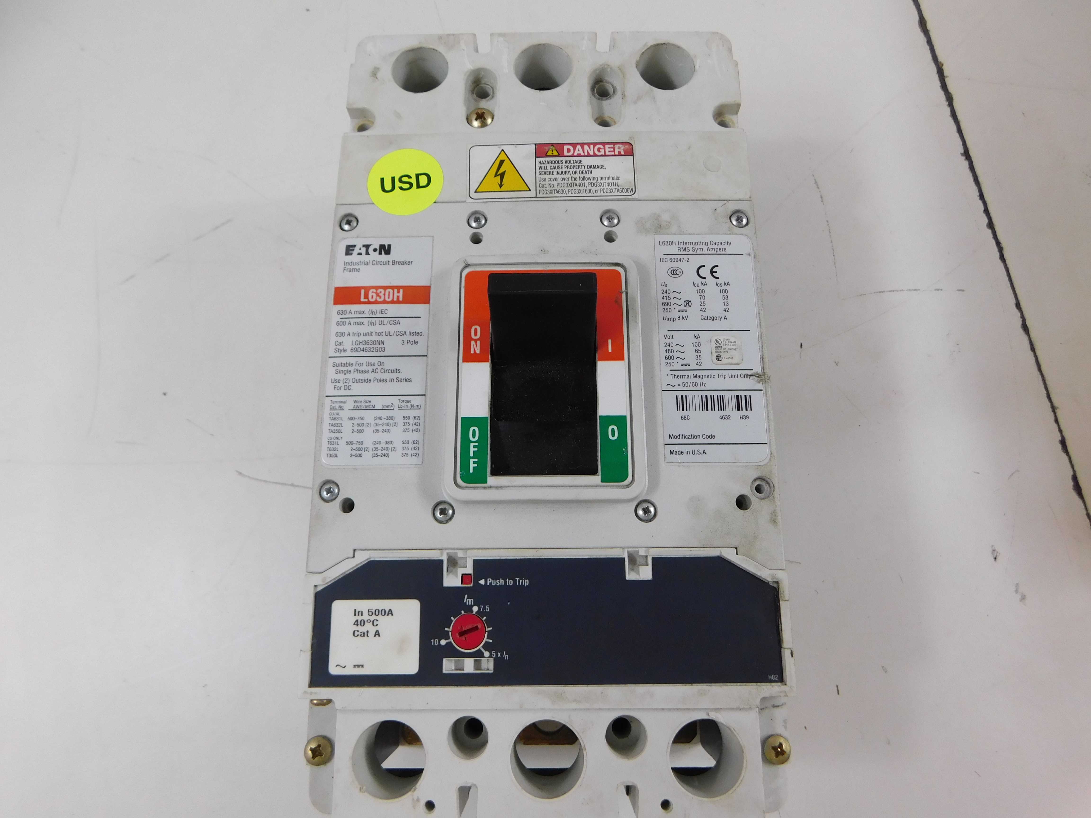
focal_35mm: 23
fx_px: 725
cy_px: 409
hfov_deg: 73.9
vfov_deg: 58.9
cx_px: 546
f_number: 3
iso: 125
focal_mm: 4
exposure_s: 1/50
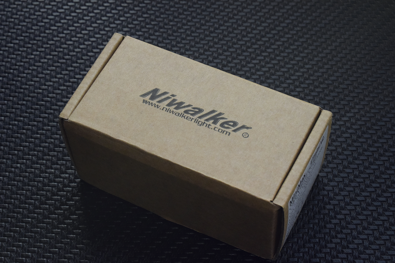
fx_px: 905
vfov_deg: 16.6
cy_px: 132
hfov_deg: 24.6
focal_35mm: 82
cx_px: 198
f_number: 11
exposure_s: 1/200
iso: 3200
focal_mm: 55
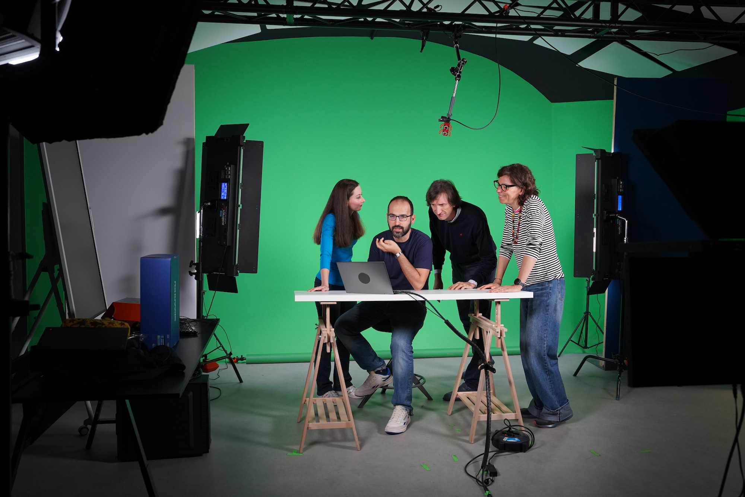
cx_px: 372
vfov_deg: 43.6
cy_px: 248
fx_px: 621
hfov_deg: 61.9
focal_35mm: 30
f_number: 4
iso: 2500
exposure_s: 1/160
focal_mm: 30
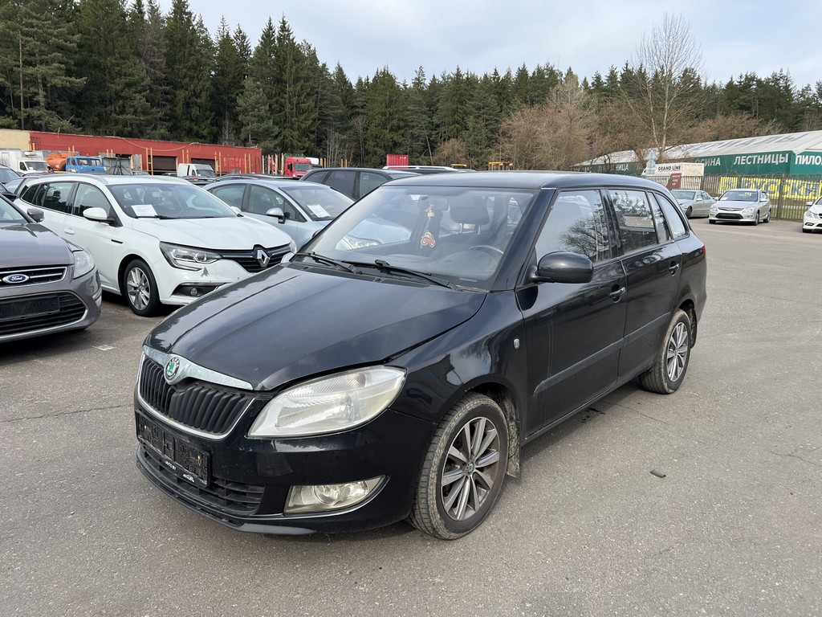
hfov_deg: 67.3
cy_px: 308
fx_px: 617
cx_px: 411
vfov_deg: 53.1
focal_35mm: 26
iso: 50
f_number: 1.5
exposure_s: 1/1344
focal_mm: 5.7
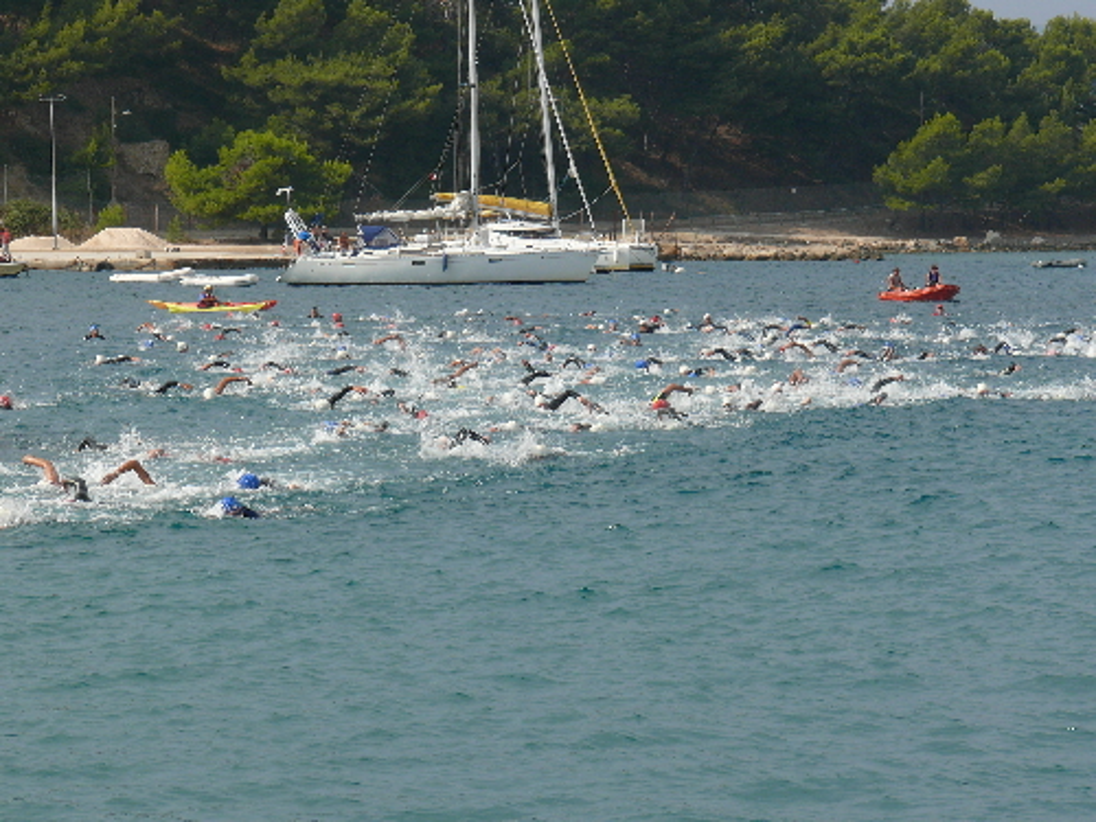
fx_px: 7029
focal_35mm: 222
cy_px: 411
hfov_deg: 8.9
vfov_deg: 6.7
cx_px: 548
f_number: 6.3
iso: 100
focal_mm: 42.2
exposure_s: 1/500
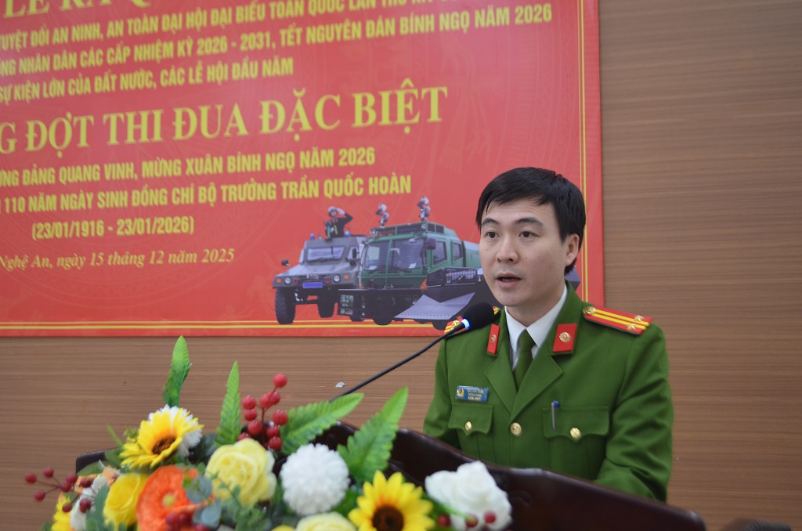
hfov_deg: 46.5
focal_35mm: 42
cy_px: 266
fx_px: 934
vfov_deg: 31.7
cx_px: 401
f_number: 4.5
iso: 640
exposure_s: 1/60
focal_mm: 28
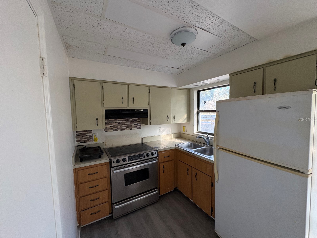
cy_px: 119
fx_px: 128
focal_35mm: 14
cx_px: 158
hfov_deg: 102.1
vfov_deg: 85.7
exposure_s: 1/60
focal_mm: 2.22
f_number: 2.2
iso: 250
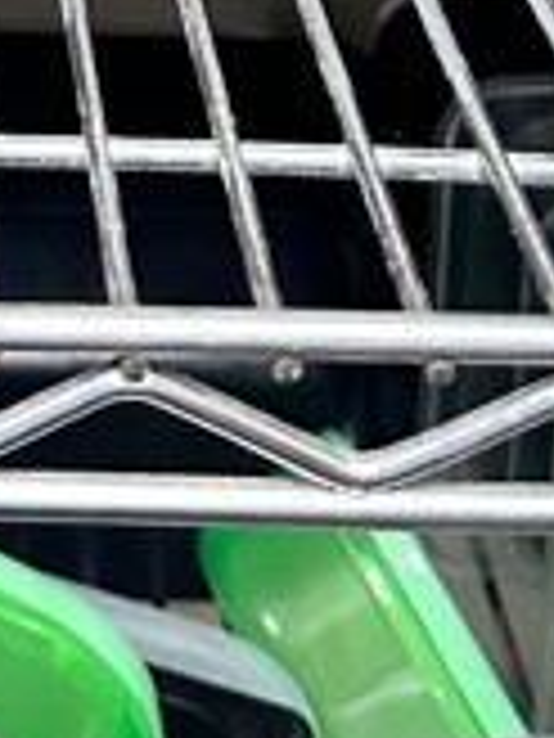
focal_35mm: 119
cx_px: -171
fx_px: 2539
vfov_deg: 14.6
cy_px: -569
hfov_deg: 12.1
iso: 500
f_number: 1.78
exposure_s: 1/60
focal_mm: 6.86
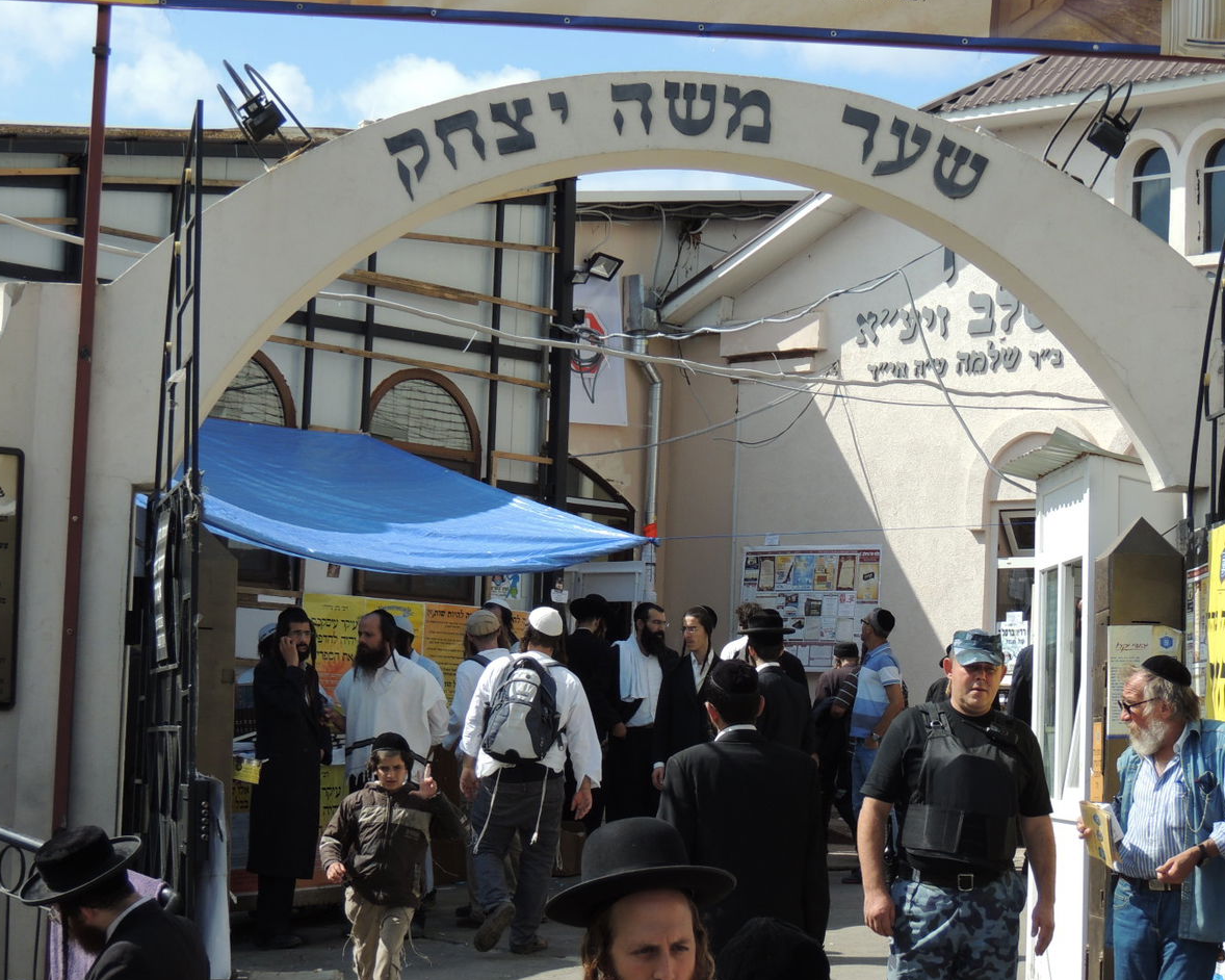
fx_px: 3154
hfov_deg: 22.0
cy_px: 524
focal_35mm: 87
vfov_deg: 17.7
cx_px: 686
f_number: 3.9
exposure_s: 1/640
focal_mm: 13.3
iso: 100
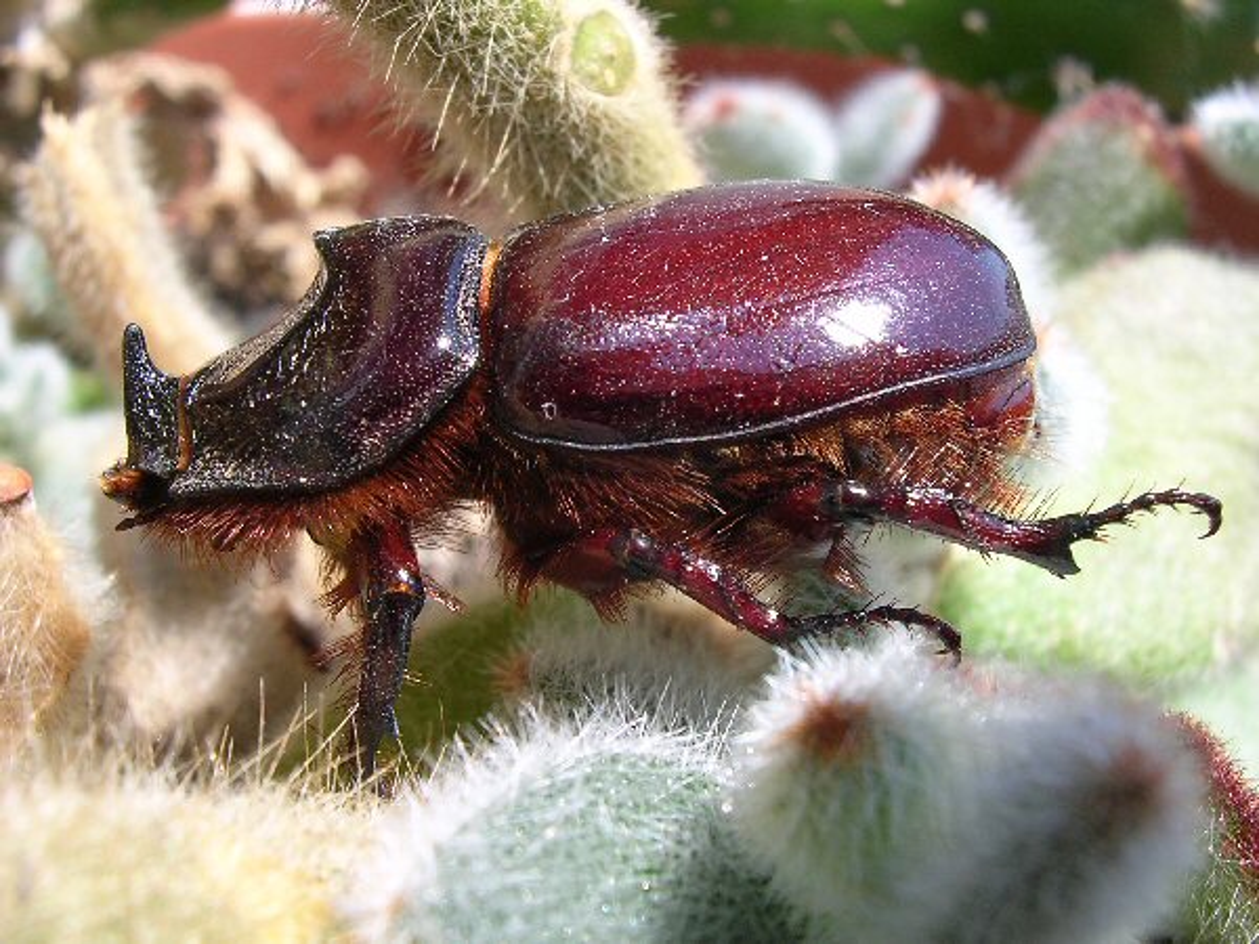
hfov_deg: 49.0
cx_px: 630
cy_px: 472
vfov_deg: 37.7
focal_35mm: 38
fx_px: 1382
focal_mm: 5.8
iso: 100
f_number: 5.6
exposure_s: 1/150
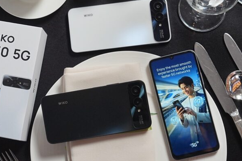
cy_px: 71
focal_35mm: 86
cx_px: 80
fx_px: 578
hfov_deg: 23.5
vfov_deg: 15.9
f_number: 5
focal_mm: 43
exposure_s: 1/250
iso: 1000
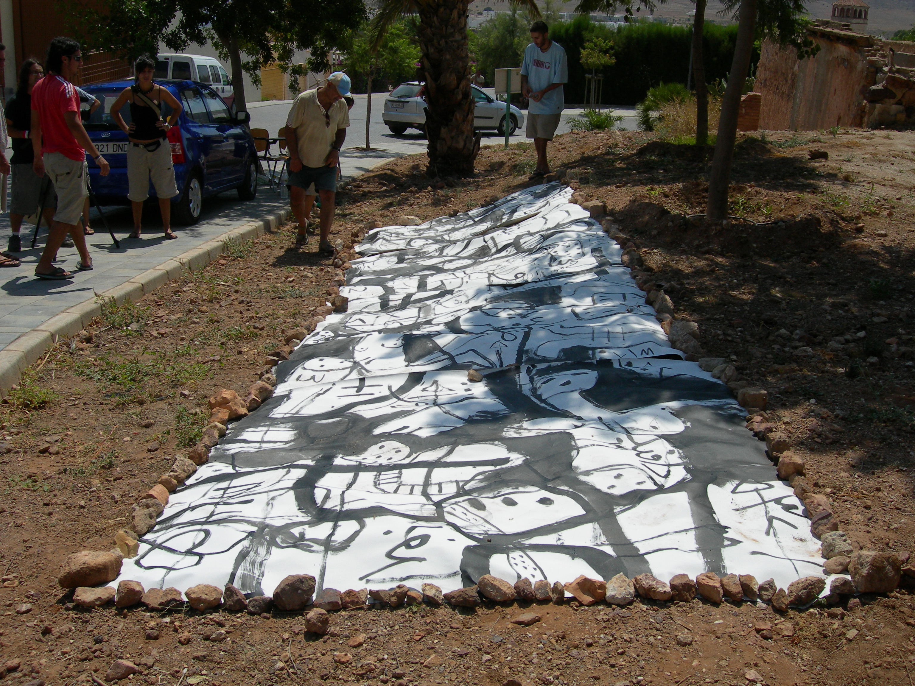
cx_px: 458
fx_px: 1004
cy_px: 343
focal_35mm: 38
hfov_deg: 49.0
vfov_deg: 37.7
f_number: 4.8
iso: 50
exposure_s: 1/1214
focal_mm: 7.8
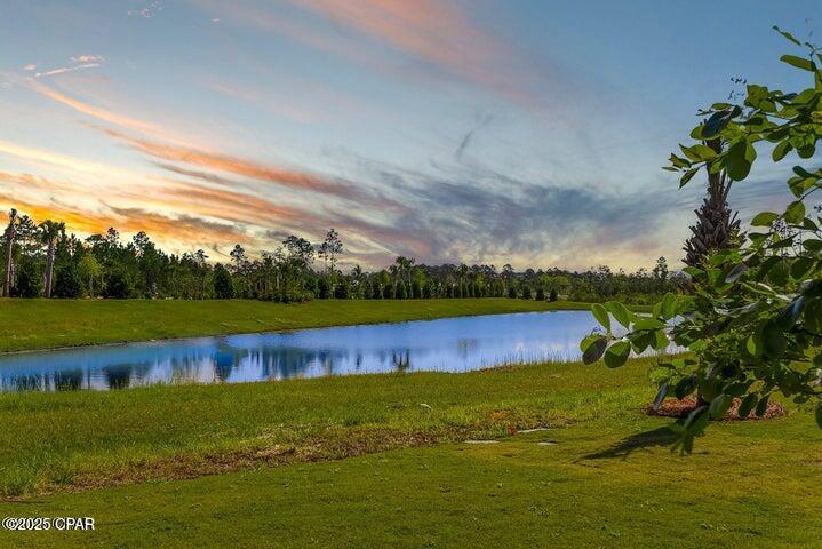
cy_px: 274
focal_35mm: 36
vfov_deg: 36.9
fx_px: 822
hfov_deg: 53.1
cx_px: 411
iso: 400
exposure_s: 1/400
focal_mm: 24
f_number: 8
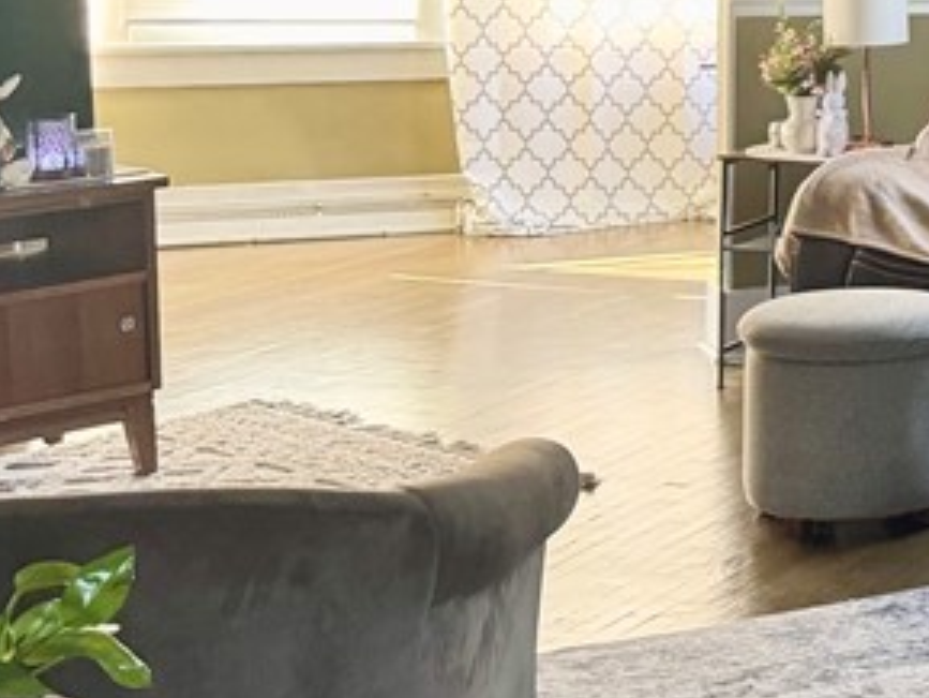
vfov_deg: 17.0
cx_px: 1504
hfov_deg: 19.2
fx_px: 2282
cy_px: -10
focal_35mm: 85
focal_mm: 6.76
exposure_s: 1/60
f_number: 1.78
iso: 400
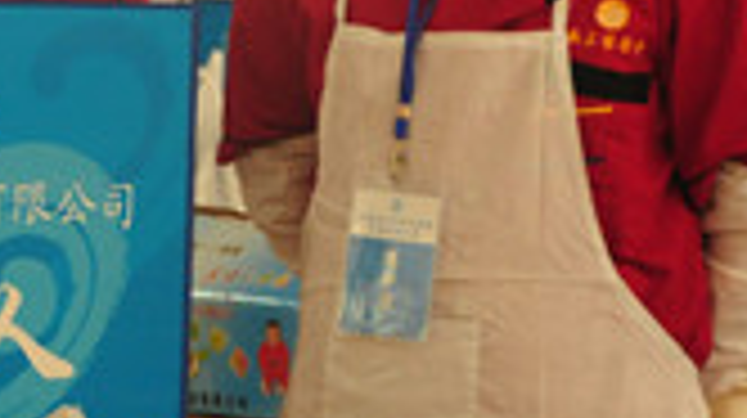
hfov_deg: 4.8
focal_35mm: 449
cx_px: -279
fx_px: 8877
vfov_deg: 2.7
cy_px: -135
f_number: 5.3
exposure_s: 1/20
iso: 800
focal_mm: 95
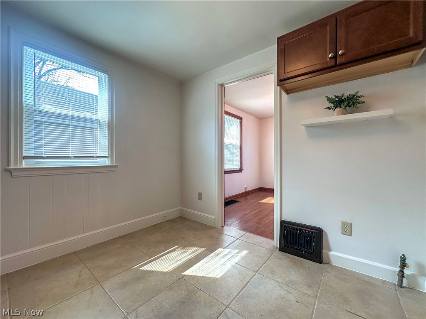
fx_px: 172
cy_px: 160
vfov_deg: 85.7
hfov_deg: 102.1
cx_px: 213
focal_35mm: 14
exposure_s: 1/120
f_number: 2.2
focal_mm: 2.22
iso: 80
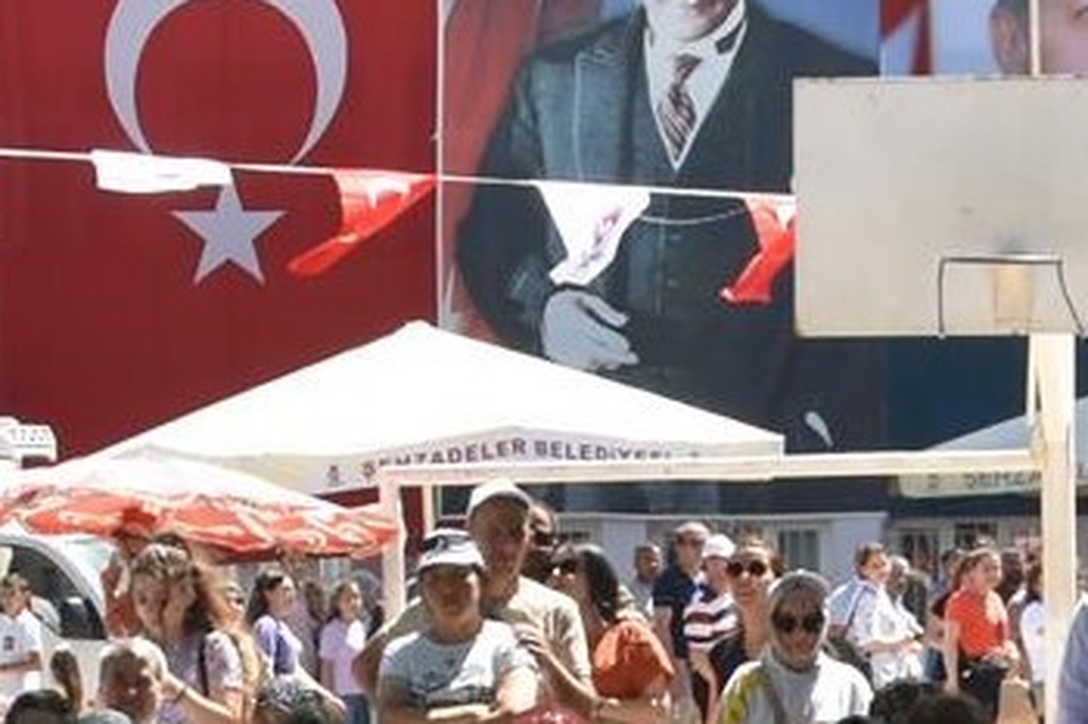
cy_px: 1229
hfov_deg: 17.1
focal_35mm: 120
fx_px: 3625
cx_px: 500
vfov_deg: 10.8
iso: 100
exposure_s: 1/180
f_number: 6.7
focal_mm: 18
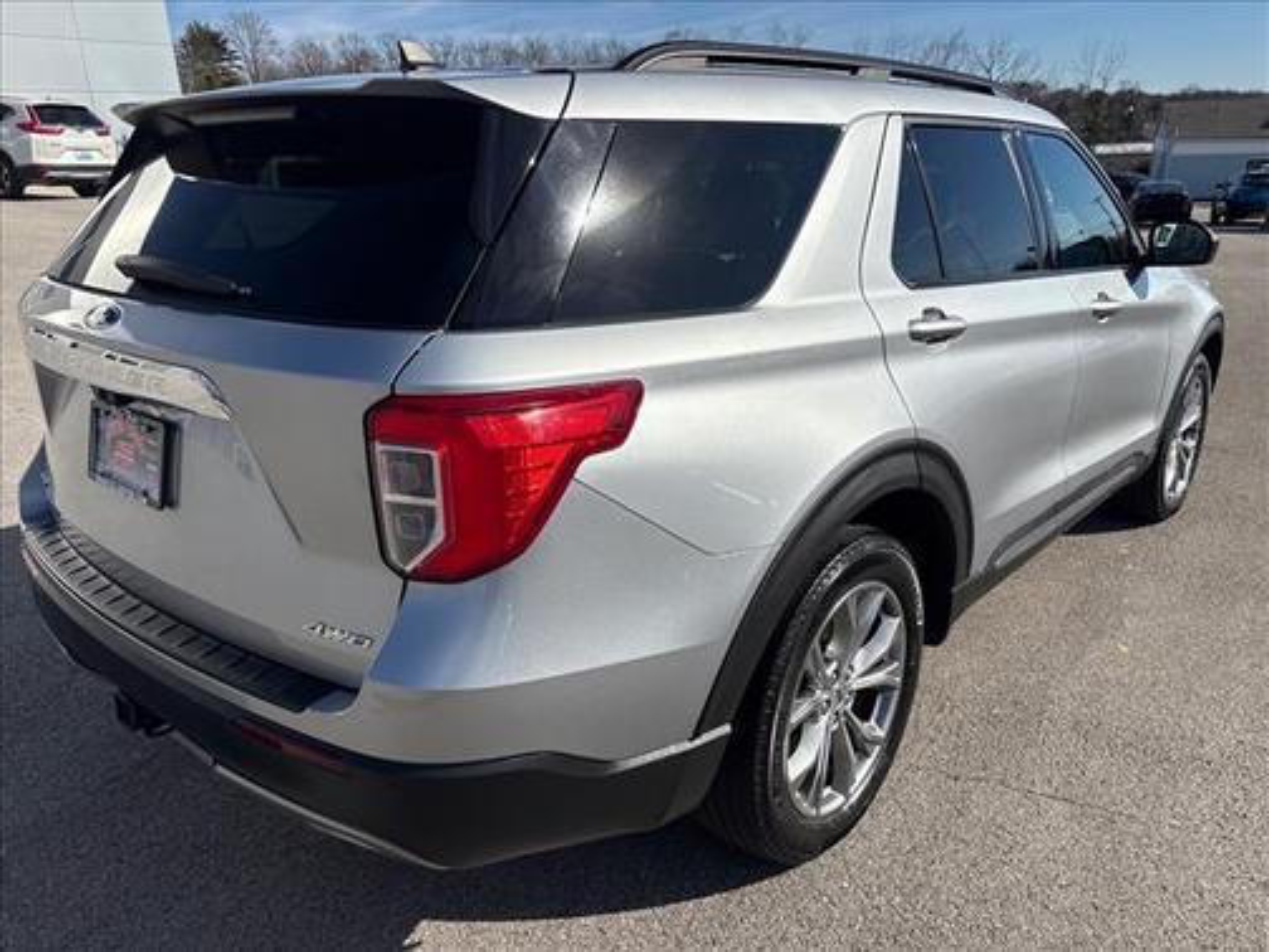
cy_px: 476
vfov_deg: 53.1
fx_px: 953
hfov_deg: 67.3
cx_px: 634
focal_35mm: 26
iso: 64
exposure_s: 1/8850
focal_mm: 5.96
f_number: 1.6
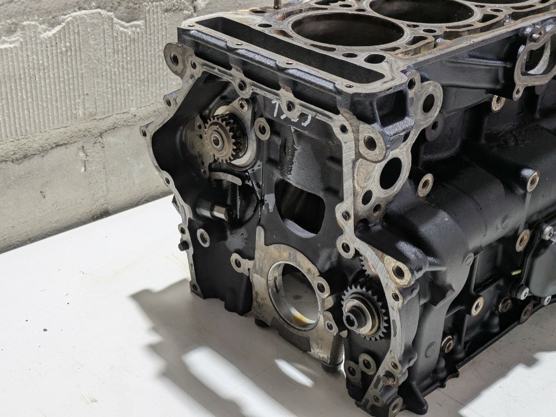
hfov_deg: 37.5
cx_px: 278
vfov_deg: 28.6
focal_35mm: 51
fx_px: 819
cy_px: 208
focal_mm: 5.43
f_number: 1.89
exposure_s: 1/33.3
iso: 57
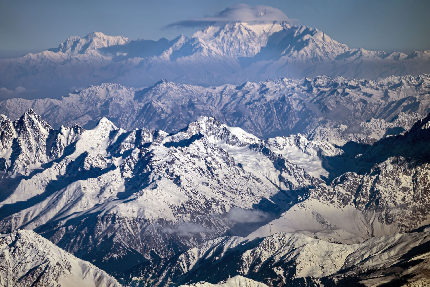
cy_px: 144
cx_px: 215
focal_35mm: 400
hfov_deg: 5.2
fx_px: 4777
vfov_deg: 3.4
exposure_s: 1/640
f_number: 9
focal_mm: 400
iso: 100
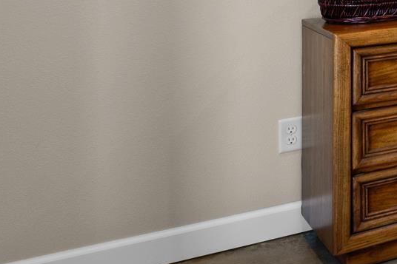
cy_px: -88
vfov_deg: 18.0
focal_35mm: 70
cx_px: 769
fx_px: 772
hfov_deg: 19.2
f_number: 9
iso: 200
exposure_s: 1/2.5
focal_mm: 10
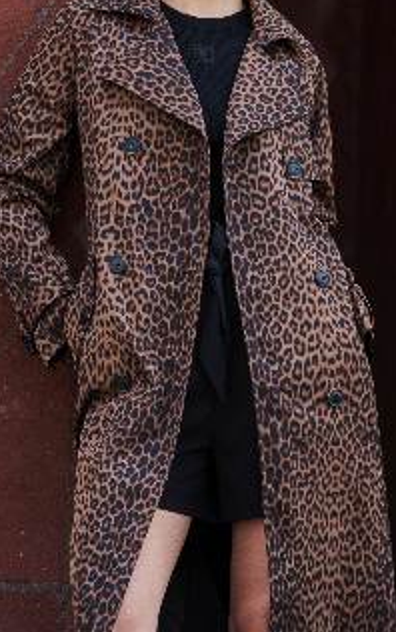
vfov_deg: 11.9
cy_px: 228
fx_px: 3034
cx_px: 234
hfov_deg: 7.5
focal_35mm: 176
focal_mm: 78
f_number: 4
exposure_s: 1/160
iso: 125
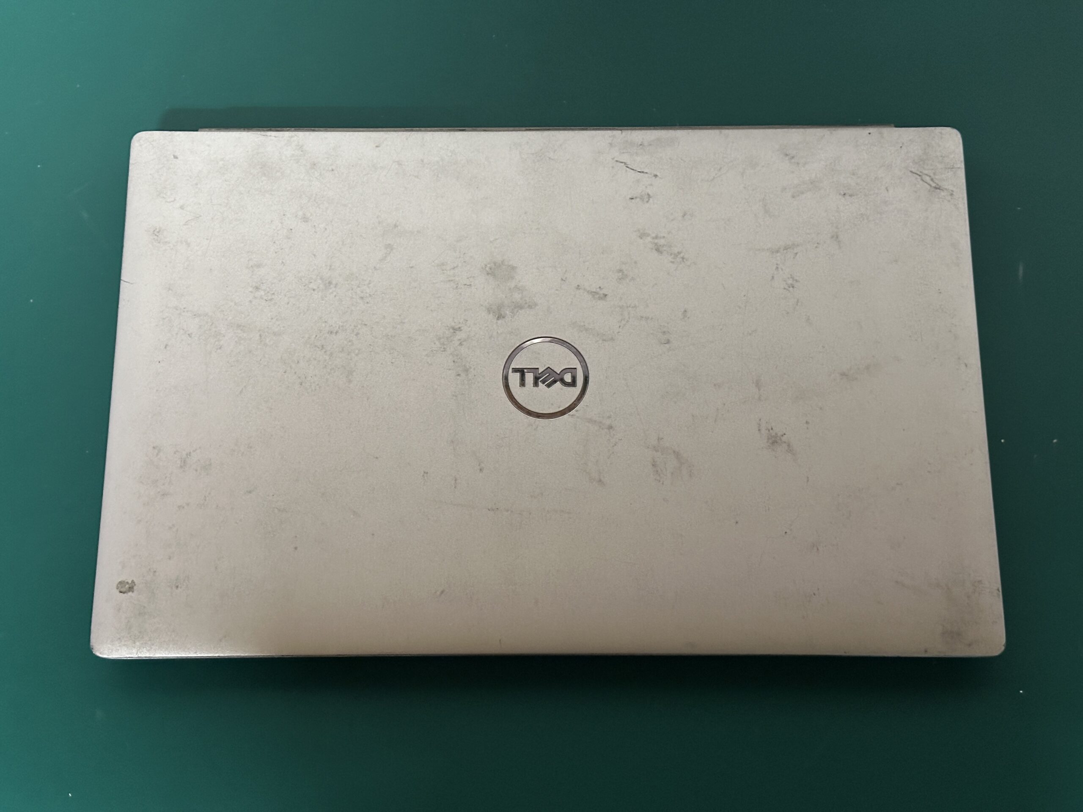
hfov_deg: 39.7
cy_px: 406
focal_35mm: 48
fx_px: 1502
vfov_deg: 30.3
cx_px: 542
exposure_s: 1/25
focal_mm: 6.86
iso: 500
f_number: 1.78
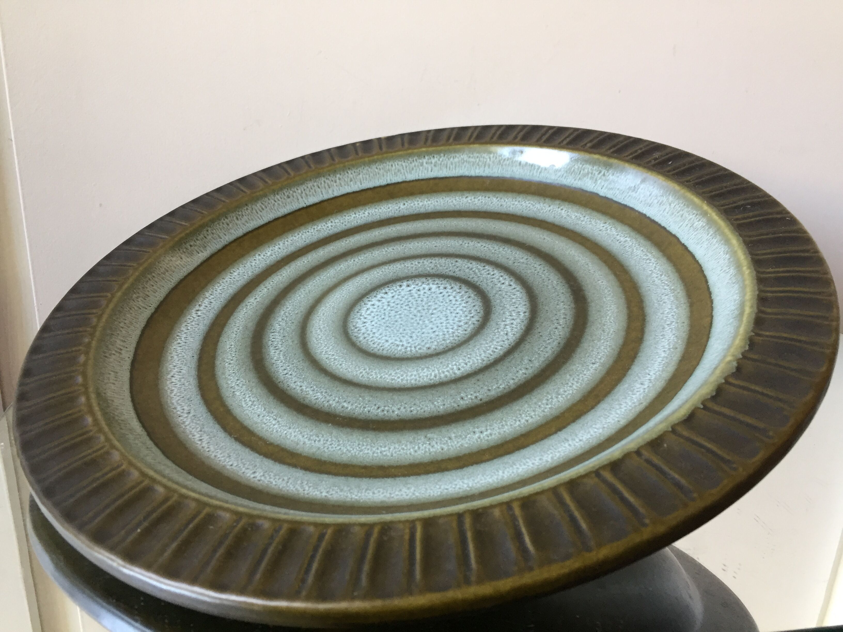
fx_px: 706
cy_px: 316
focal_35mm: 29
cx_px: 422
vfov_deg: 48.2
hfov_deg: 61.7
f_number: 2.2
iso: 125
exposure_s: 1/33
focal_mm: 4.15
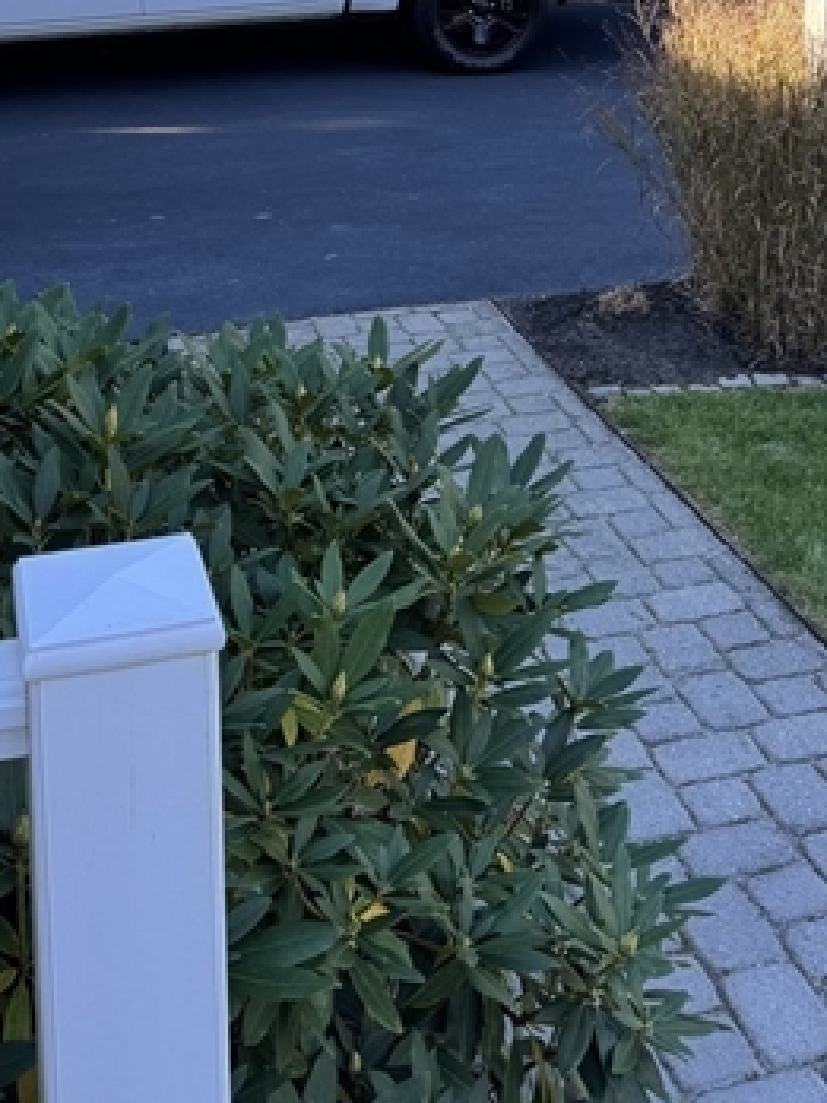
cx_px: 450
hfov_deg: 27.5
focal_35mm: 53
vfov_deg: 32.6
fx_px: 1688
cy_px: -57
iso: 80
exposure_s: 1/397
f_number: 1.78
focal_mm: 6.76
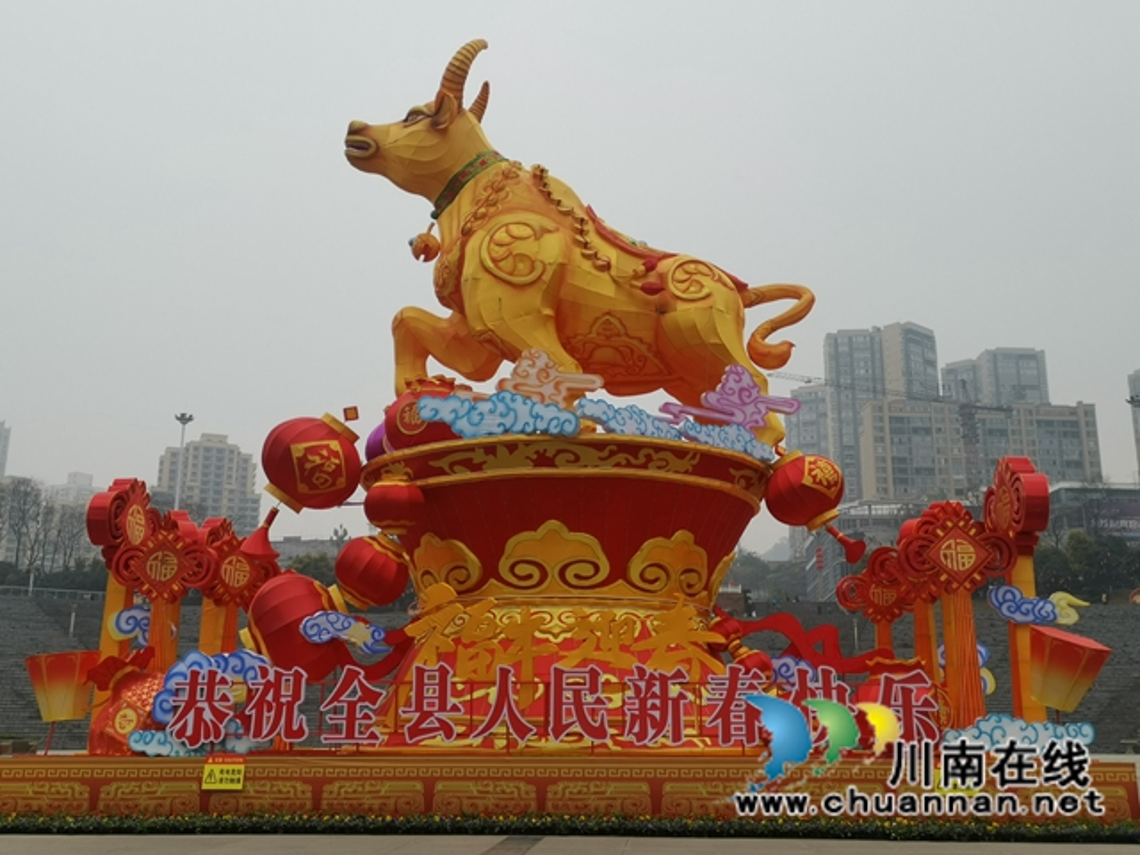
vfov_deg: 39.7
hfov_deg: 51.4
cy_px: 428
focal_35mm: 36
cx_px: 570
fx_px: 1186
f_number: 4
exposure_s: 1/655
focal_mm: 4.75
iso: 50
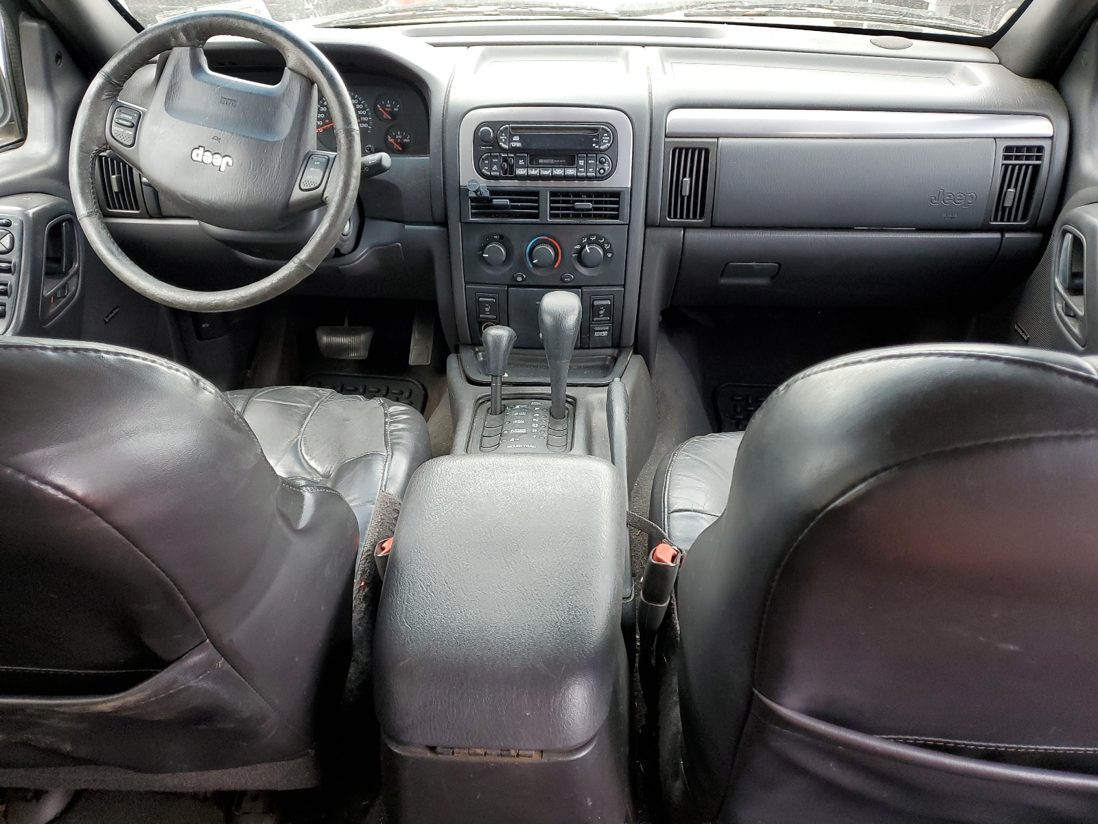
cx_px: 549
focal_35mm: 26
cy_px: 412
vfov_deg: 53.1
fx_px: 825
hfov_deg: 67.3
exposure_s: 1/120
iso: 84
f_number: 1.5
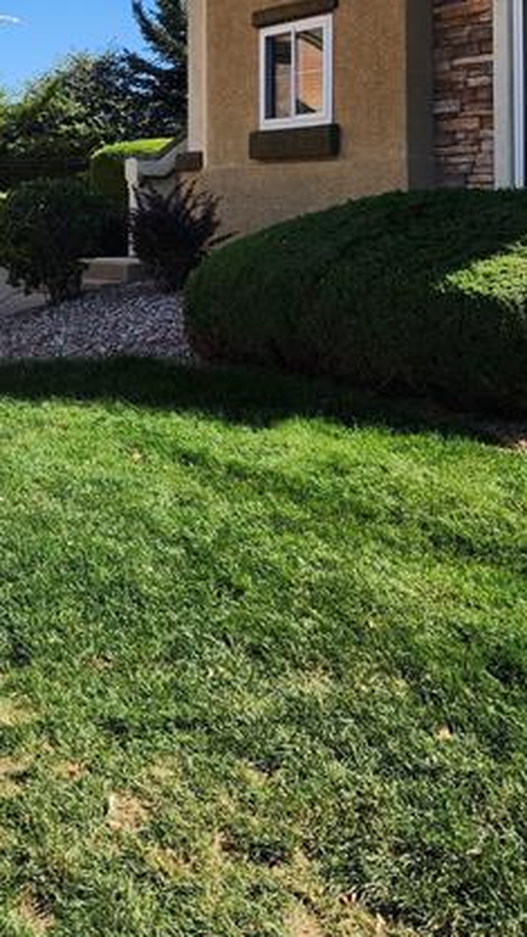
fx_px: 1143
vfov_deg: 42.4
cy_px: 177
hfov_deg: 24.4
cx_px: -41
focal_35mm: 46
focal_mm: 5.4
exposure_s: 1/1235
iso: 20
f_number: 1.8
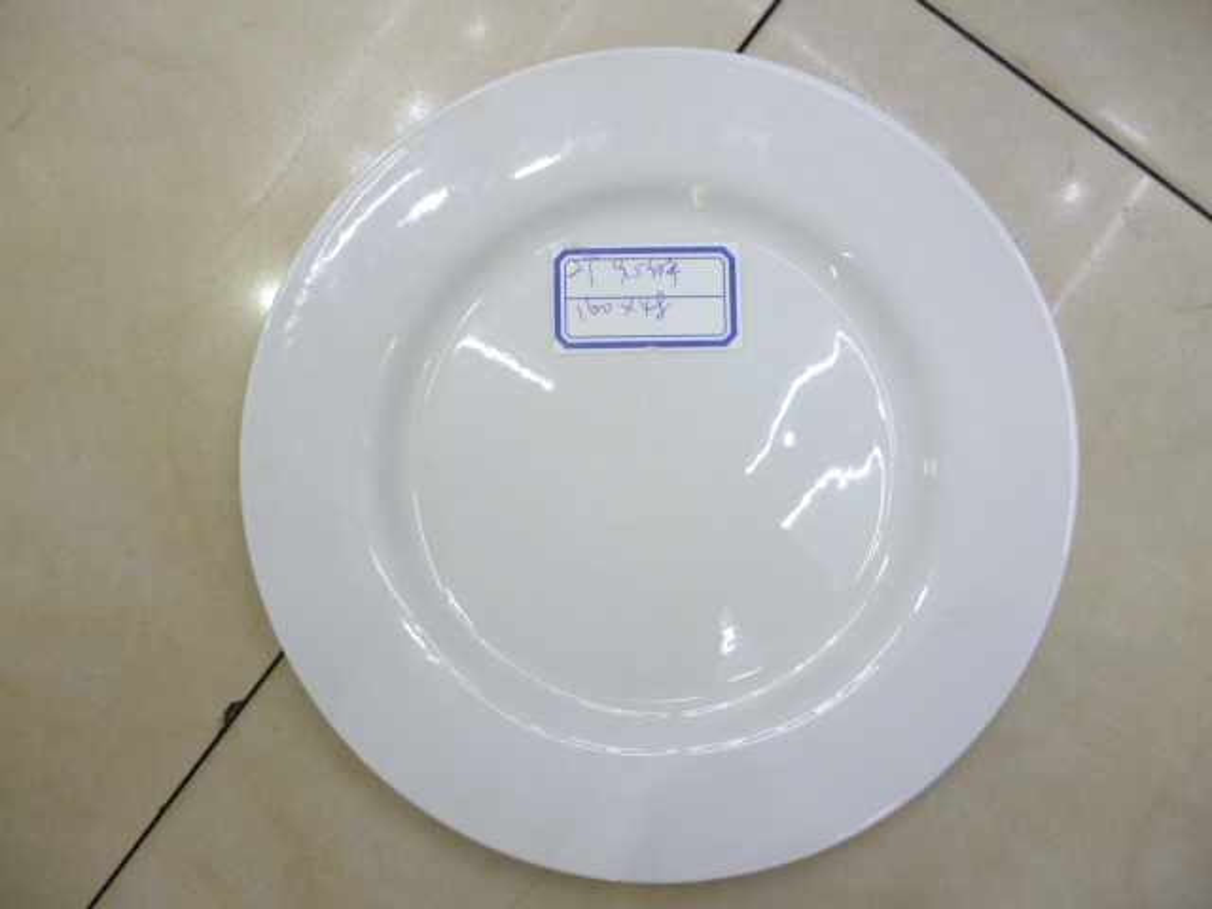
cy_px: 454
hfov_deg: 63.4
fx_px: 980
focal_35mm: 28
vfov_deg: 49.7
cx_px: 606
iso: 400
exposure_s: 1/50
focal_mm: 5
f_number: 3.1
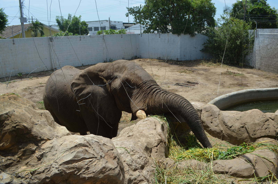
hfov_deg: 67.5
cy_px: 92
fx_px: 208
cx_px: 139
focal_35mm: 27
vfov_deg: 47.7
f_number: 8
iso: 100
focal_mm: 18
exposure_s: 1/250
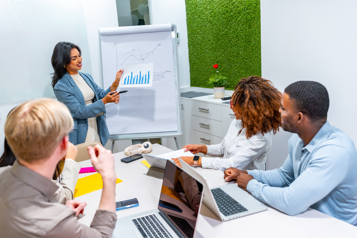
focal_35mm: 35
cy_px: 119
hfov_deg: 54.4
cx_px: 178
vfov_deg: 37.9
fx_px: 347
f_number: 2.8
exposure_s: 1/200
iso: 1600
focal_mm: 35
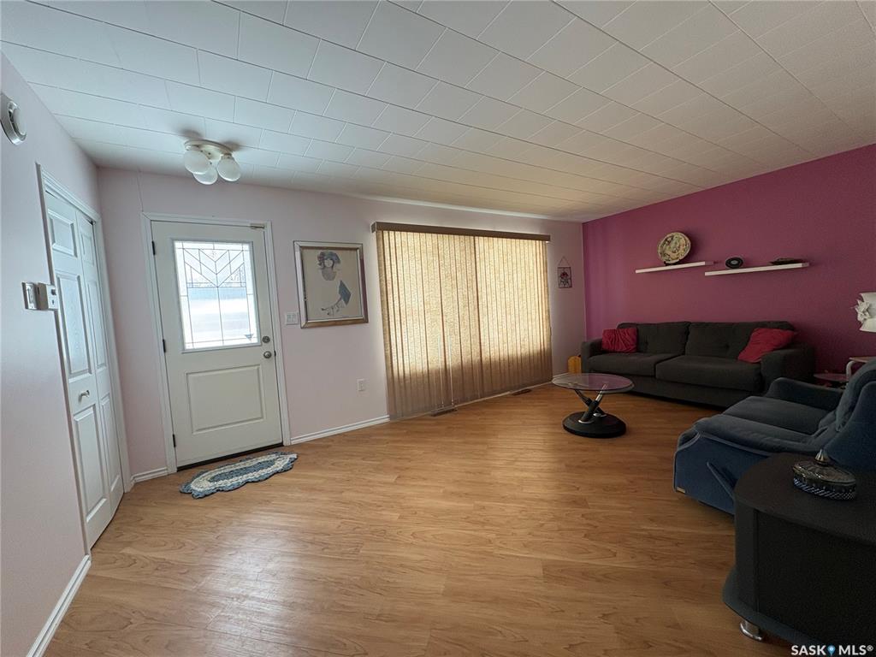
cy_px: 328
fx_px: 354
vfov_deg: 85.7
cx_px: 438
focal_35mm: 14
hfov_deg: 102.1
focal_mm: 2.22
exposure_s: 1/99
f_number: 2.2
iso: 80
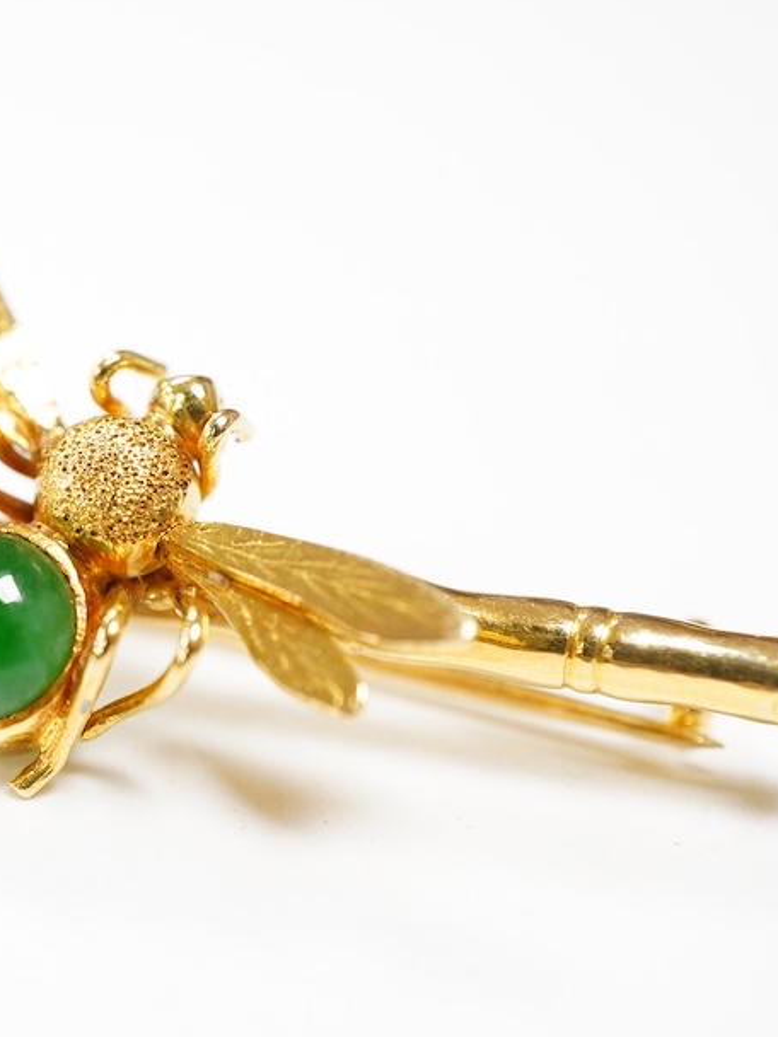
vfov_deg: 24.4
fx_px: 2397
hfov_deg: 18.2
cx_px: 115
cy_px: 573
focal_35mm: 80
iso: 2500
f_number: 5
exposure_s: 1/160
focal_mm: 30
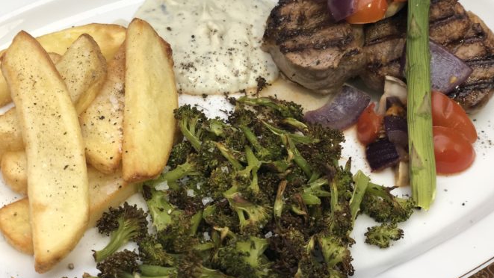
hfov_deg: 36.6
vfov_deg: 21.1
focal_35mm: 57
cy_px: 126
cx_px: 248
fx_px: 747
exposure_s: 1/59
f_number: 2.4
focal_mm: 6
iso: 64
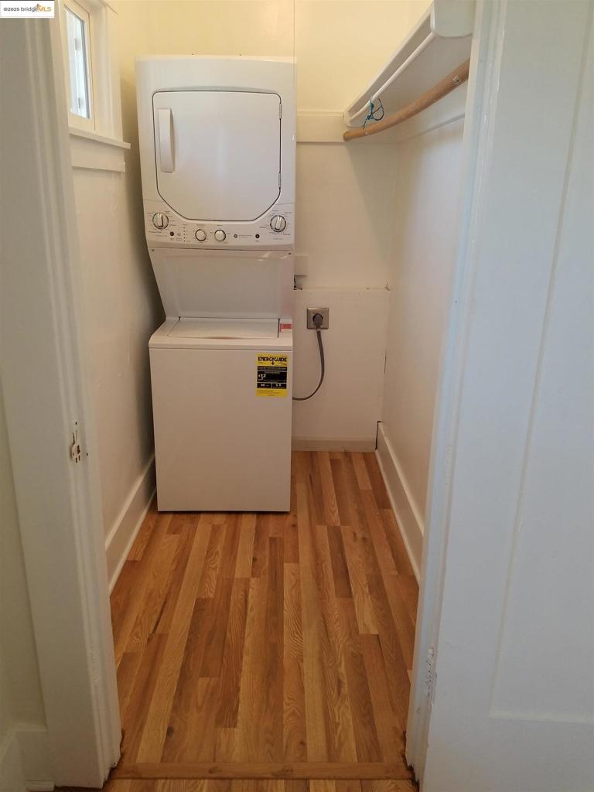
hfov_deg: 53.1
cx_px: 297
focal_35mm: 26
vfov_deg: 67.3
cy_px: 396
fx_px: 595
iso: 100
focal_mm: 4.2
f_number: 1.7
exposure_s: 1/60
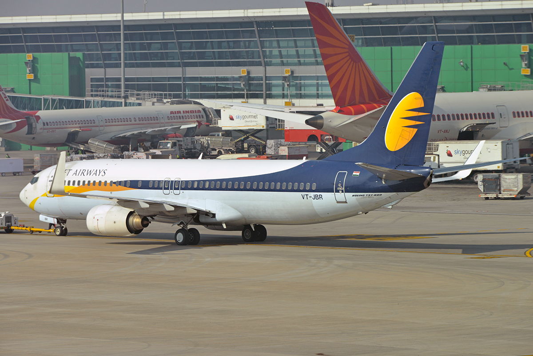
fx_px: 2962
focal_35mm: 200
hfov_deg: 10.3
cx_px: 266
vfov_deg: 6.9
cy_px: 178
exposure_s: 1/320
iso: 320
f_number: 9
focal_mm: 200
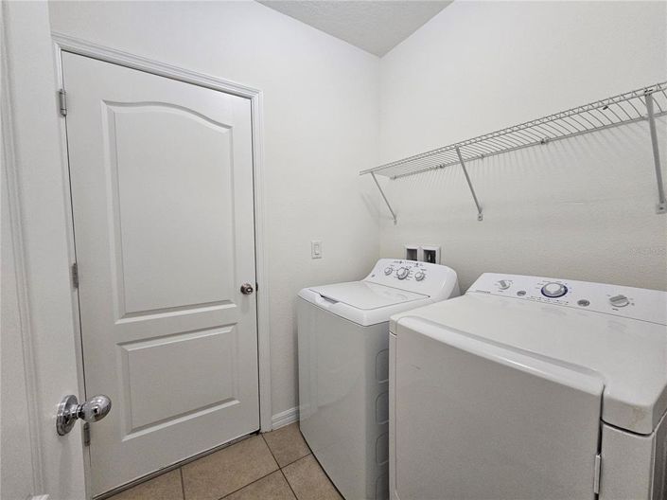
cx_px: 334
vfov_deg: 89.9
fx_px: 250
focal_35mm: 13
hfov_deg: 106.2
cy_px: 250
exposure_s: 1/100
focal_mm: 2.2
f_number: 2.2
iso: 400
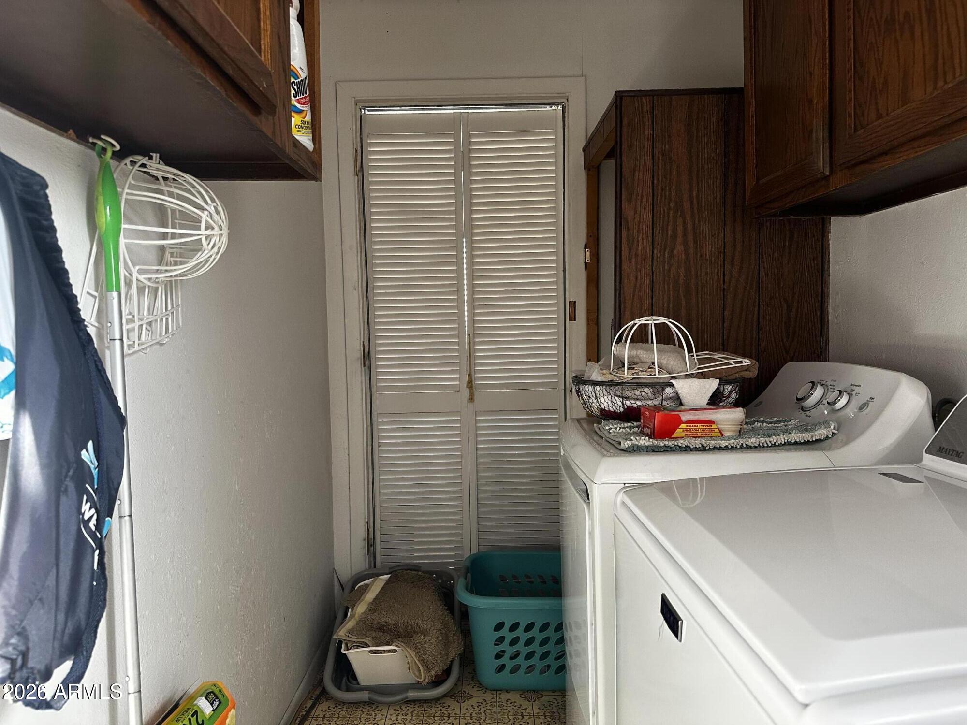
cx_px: 484
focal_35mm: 24
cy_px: 362
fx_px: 670
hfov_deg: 71.6
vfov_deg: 56.8
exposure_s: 1/60
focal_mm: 6.86
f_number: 1.78
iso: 250
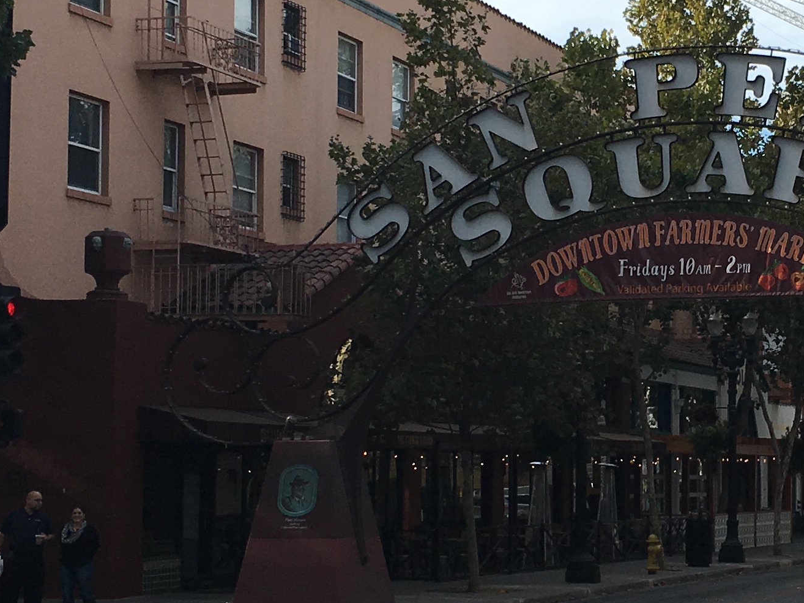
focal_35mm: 89
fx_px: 2067
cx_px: 698
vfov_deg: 16.6
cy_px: 356
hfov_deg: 21.6
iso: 25
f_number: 2.2
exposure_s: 1/950
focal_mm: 4.15
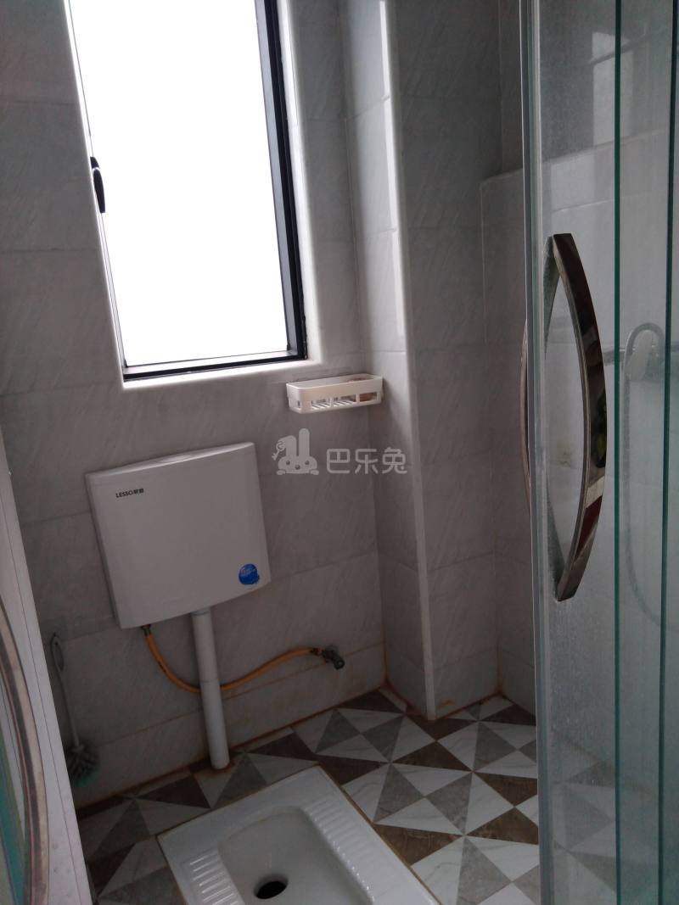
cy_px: 452
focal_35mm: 26
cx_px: 340
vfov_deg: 67.3
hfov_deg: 53.1
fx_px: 680
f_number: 2.2
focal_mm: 3.46
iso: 122
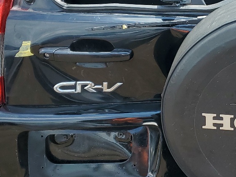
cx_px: 202
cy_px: 72
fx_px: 511
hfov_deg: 25.4
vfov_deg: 19.6
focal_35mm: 75
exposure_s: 1/1111
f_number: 1.5
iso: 50
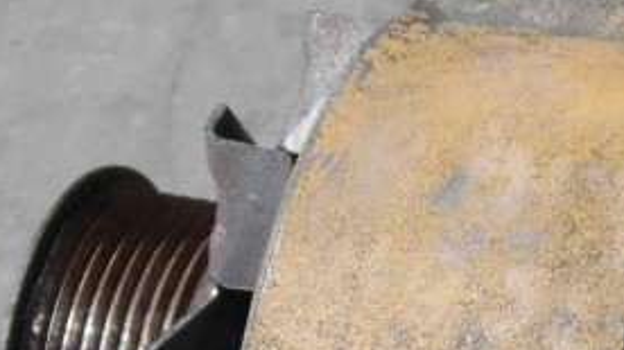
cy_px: 594
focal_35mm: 105
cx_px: 552
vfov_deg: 10.9
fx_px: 1737
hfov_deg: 20.0
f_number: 7.9
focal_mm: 4.7
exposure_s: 1/200
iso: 100
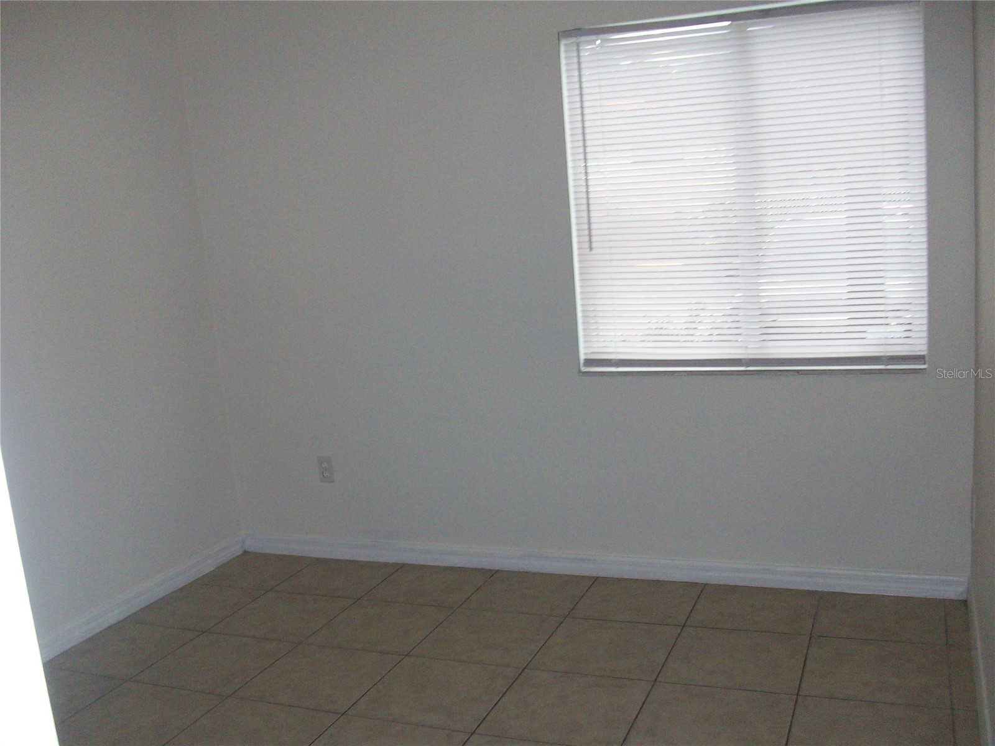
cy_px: 373
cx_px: 498
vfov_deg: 41.8
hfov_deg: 54.0
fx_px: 977
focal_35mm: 34
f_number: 2.8
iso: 160
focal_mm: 5.7
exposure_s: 1/60
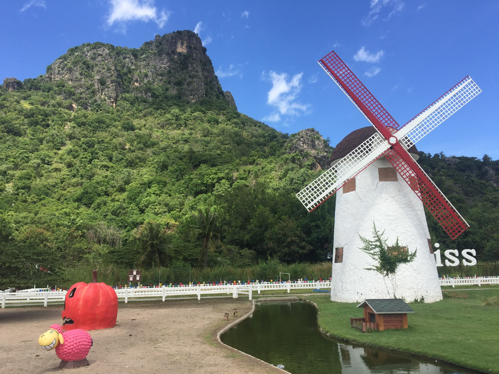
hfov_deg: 61.7
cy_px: 187
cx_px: 250
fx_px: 418
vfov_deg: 48.2
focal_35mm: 29
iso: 32
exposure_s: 1/1364
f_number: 2.2
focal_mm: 4.15
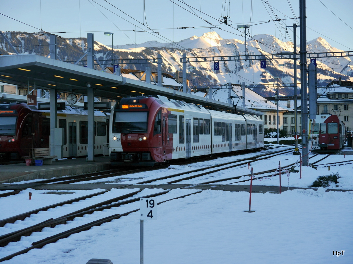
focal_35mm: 84
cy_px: 132
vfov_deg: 17.6
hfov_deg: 23.3
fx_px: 857
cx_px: 176
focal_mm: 42
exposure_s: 1/160
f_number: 5.6
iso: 160
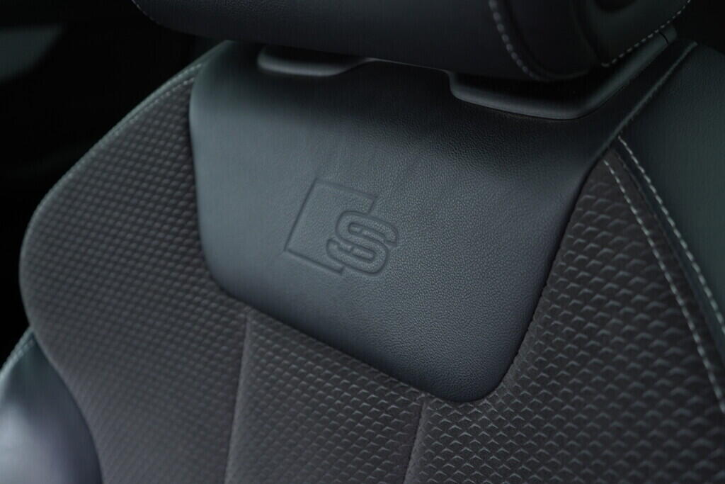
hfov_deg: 53.1
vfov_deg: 36.9
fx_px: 725
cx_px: 362
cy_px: 242
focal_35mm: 36
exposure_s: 1/40
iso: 320
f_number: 2.8
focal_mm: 24
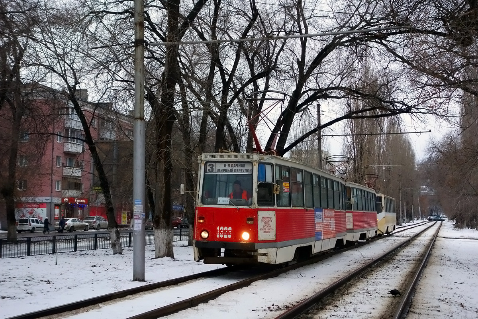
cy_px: 160
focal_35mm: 54
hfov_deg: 36.9
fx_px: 717
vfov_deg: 25.1
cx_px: 239
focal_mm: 20.19
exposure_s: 1/500
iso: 1000
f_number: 3.5
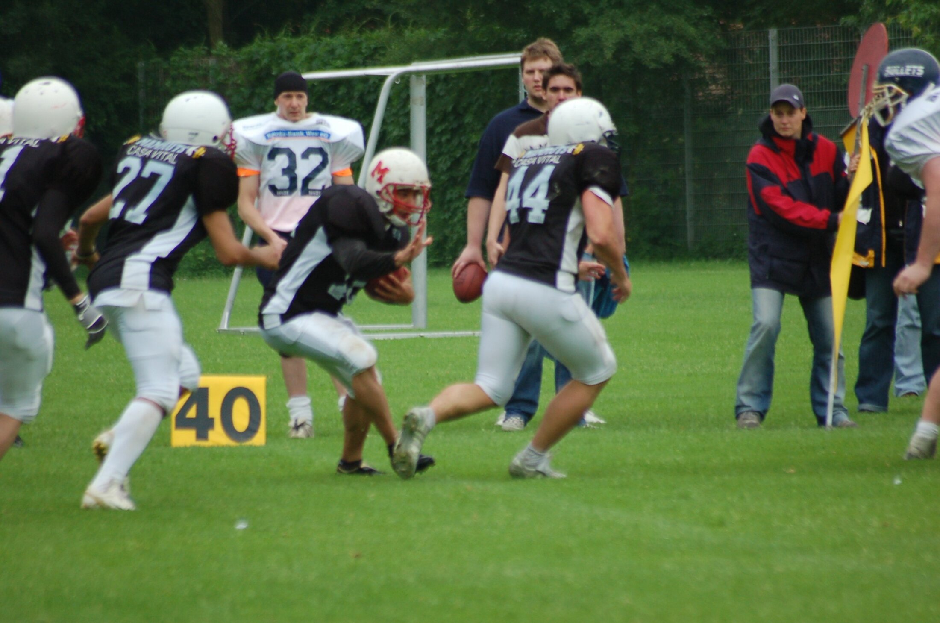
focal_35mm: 450
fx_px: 11728
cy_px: 312
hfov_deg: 4.6
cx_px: 470
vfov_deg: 3.0
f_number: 5.6
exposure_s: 1/500
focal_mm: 300
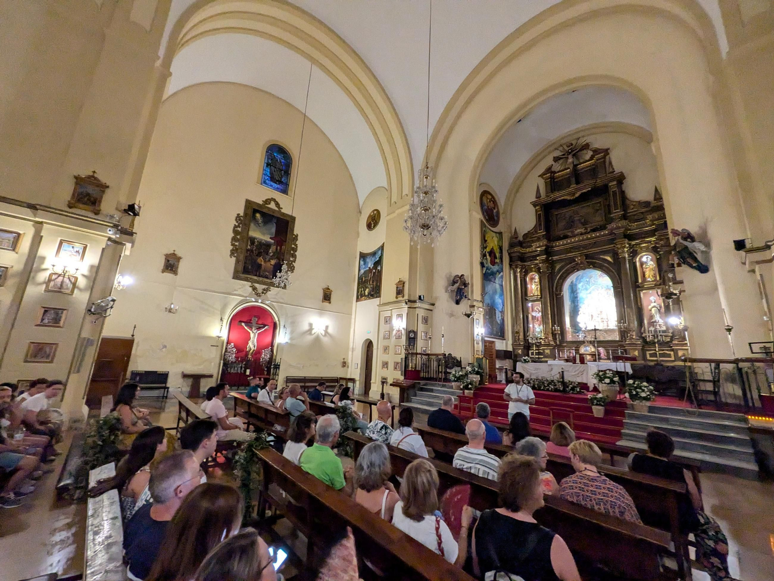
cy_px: 290
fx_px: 313
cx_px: 387
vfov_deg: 85.7
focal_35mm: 14
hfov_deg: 102.0
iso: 551
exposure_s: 1/25
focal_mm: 1.83
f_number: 2.2
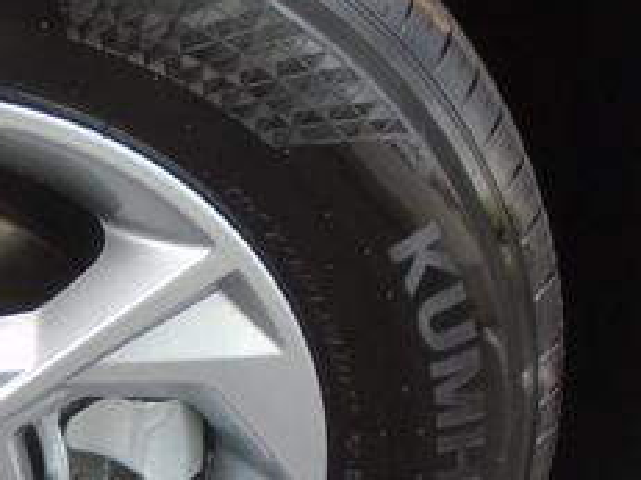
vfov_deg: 20.2
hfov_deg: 24.4
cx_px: -133
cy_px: 369
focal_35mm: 72
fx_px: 1333
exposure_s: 1/80
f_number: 3.2
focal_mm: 4.6
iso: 100
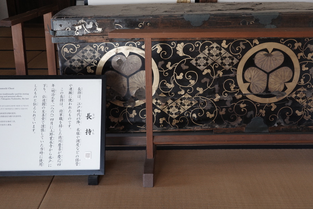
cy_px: 102
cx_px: 171
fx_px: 409
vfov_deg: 28.6
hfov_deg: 41.9
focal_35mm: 47
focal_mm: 26
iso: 800
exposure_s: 1/30
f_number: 5.6
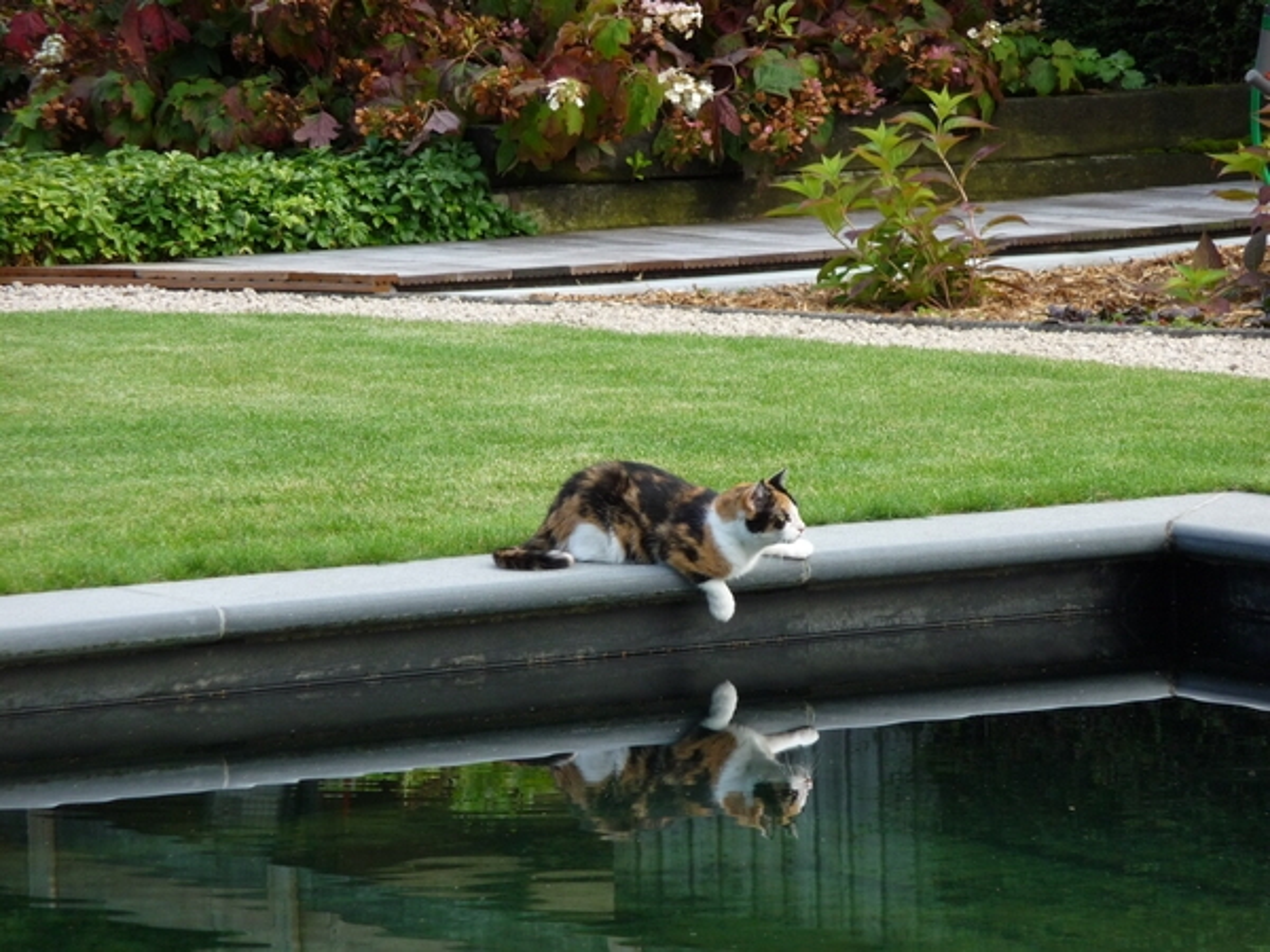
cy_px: 476
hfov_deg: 7.1
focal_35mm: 280
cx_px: 635
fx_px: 10273
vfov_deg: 5.3
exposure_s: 1/125
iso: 160
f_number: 4.9
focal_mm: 47
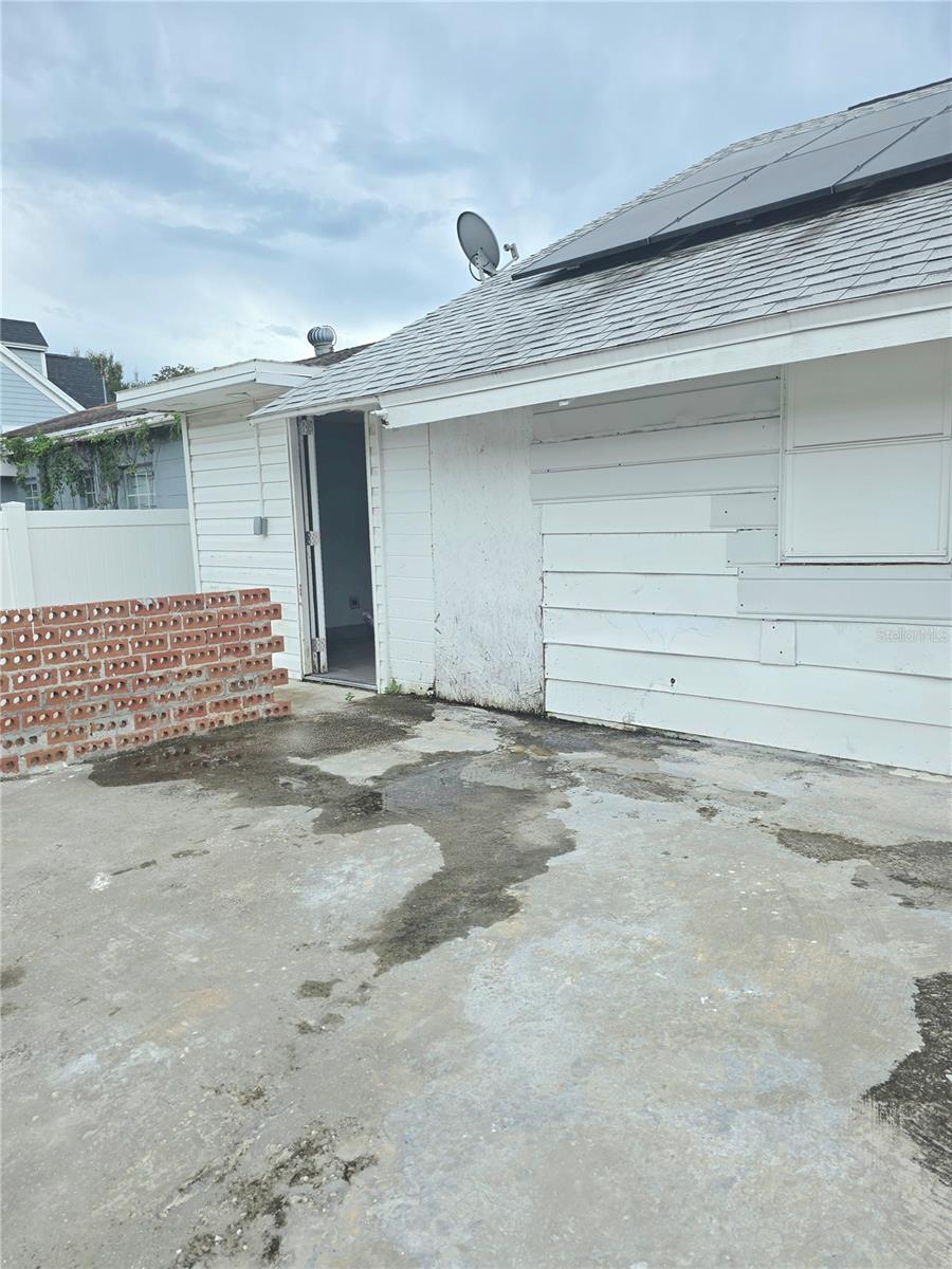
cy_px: 634
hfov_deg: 58.9
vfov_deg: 73.9
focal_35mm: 23
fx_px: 843
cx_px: 476
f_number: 1.7
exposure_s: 1/455
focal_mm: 6.3
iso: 12
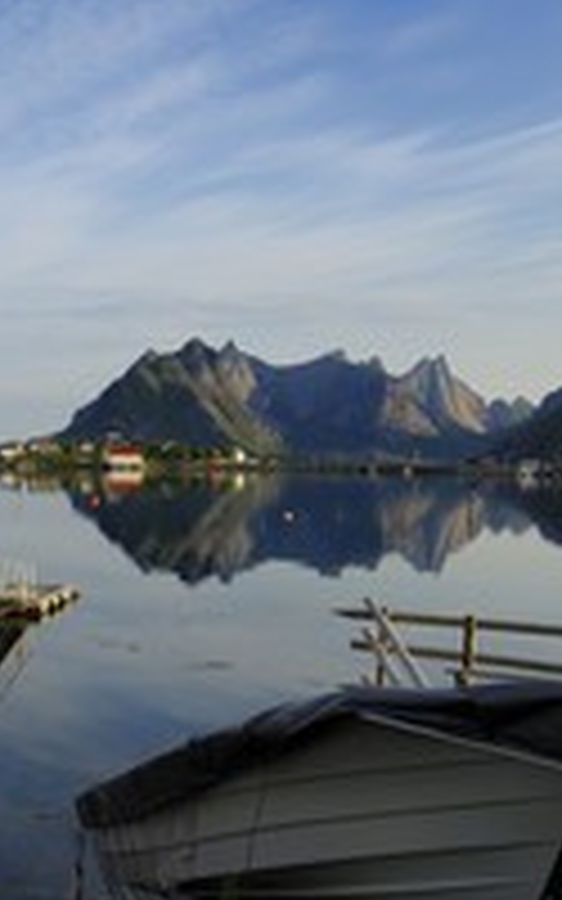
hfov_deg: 23.5
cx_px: -180
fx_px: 1178
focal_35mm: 48
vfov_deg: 41.7
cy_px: 490
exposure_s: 1/160
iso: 100
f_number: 10
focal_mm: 15
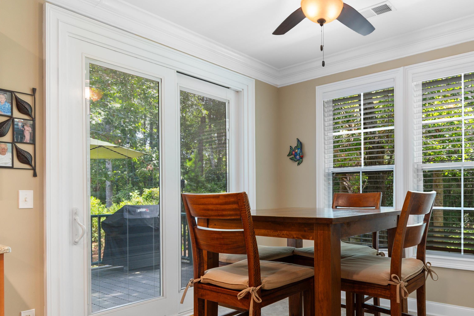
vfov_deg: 49.2
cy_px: 190
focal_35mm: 26
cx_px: 319
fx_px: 342
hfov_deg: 67.3
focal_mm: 13
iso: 100
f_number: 4.8
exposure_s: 1/2
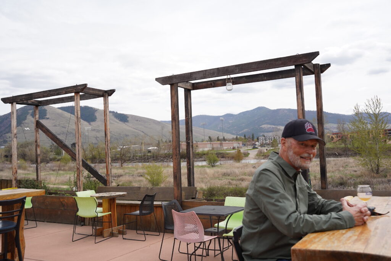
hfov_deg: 56.2
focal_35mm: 34
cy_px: 130
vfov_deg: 39.2
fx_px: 366
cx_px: 196
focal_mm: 33.7
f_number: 5.6
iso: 400
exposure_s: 1/1250
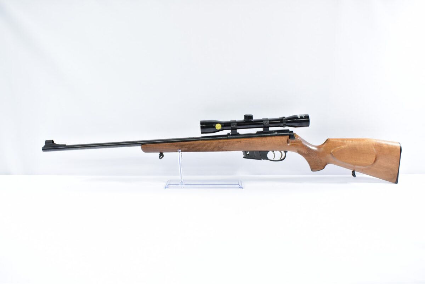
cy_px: 142
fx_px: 390
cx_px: 212
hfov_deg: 57.2
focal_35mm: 33
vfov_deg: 40.0
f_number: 5
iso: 640
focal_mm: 22
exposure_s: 1/20
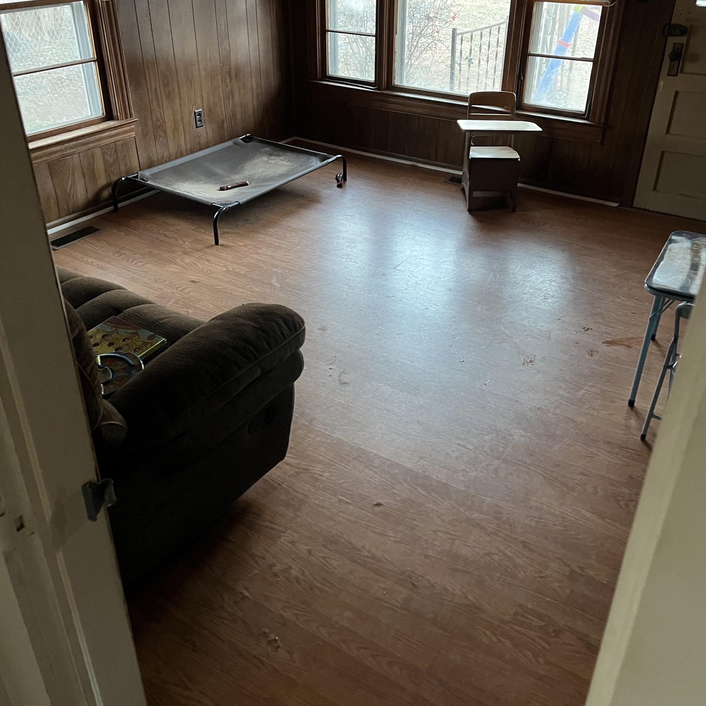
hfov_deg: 52.5
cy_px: 313
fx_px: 715
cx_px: 355
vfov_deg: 52.4
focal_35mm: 31
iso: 400
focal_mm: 5.1
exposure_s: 1/40
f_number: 1.6
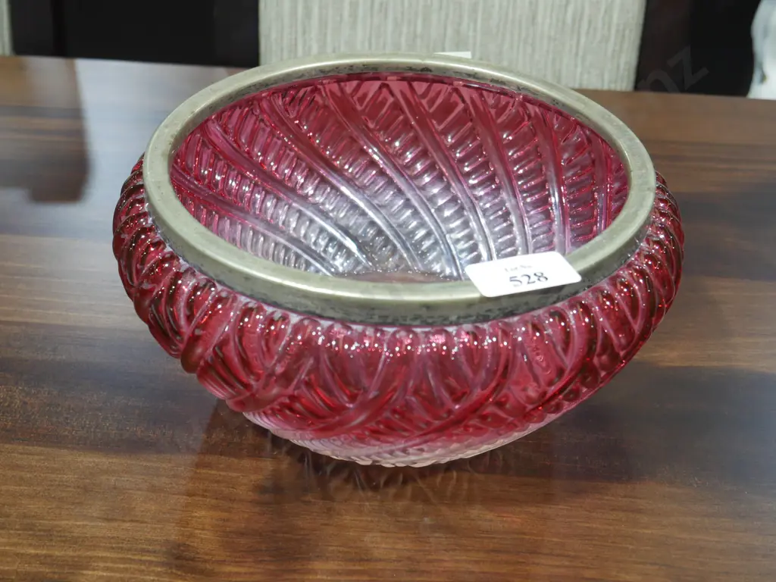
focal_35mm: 48
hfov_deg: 39.7
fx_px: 1076
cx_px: 388
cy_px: 291
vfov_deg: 30.3
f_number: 5.3
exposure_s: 1/60
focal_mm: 24
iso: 1000
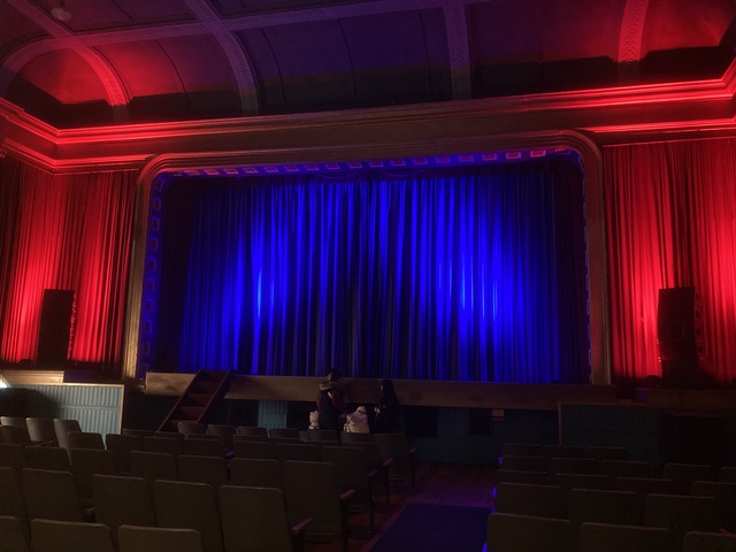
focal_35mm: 28
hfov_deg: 63.4
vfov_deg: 49.7
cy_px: 276
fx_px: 595
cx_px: 368
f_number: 1.8
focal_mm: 3.99
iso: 1250
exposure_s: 1/15
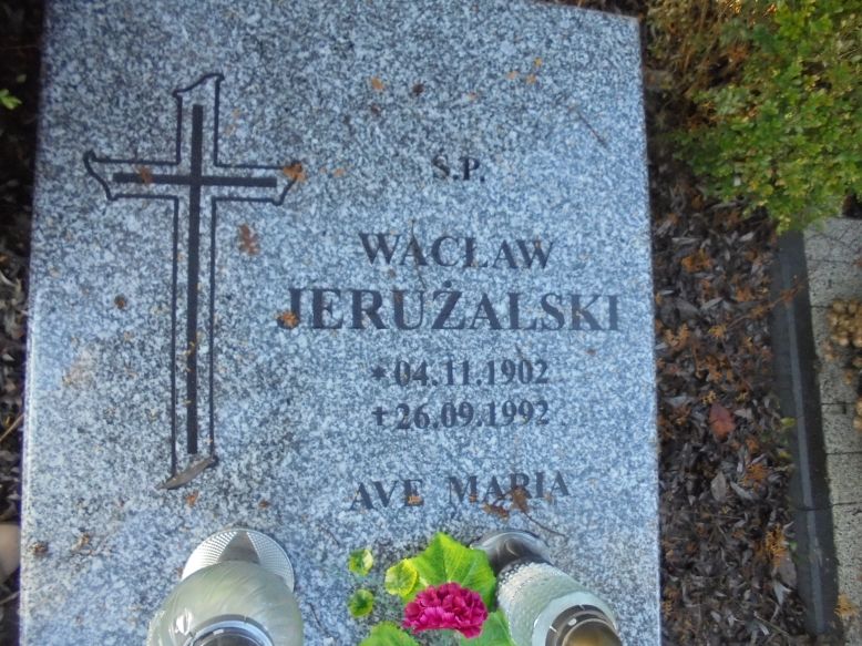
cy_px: 323
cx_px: 431
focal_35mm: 26
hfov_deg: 67.3
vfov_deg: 53.0
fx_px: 647
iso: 100
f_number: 3.5
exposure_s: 1/40
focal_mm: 4.6
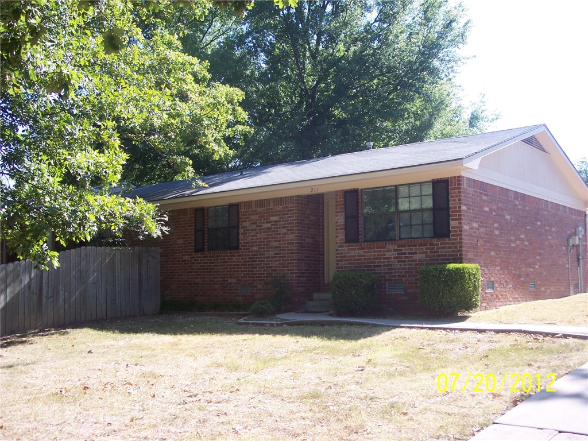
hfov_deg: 47.9
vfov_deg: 36.8
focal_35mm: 39
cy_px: 220
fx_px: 662
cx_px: 294
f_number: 3.4
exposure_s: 1/250
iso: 100
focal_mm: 8
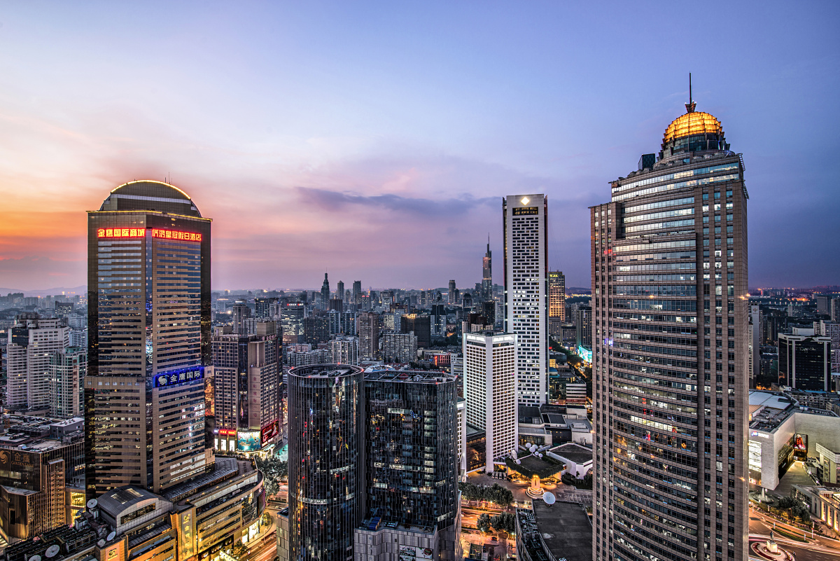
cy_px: 280
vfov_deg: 73.8
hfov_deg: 96.7
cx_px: 420
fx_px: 373
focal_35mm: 16
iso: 50
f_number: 11
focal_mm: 16
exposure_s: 6
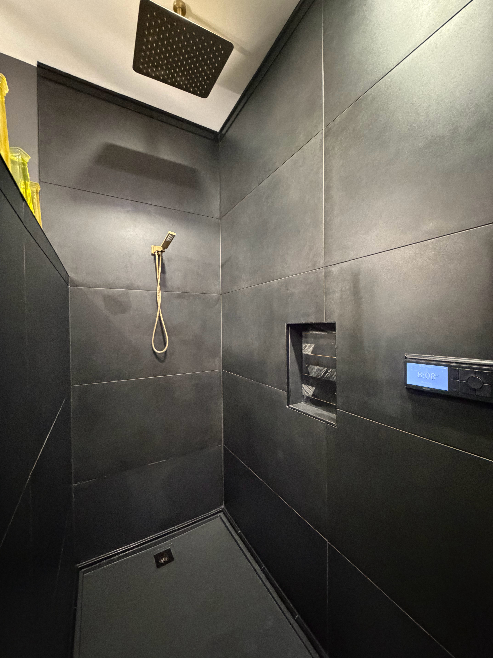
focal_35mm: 14
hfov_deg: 85.7
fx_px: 266
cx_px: 246
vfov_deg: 102.1
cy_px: 329
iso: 1250
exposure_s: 1/30
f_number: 2.2
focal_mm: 2.22
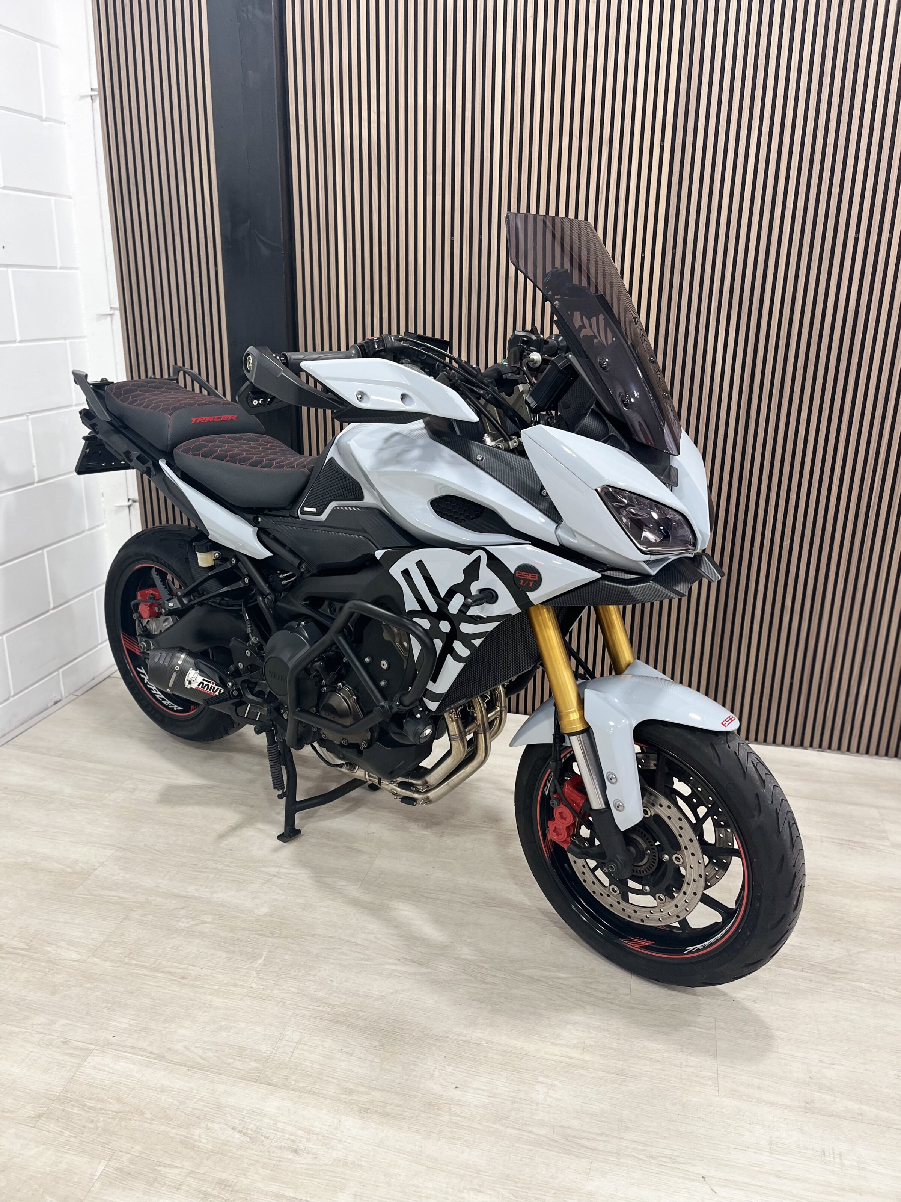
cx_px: 450
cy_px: 601
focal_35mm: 26
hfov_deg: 53.1
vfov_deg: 67.3
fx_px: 902
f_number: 1.6
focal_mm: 5.1
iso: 100
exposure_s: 1/50
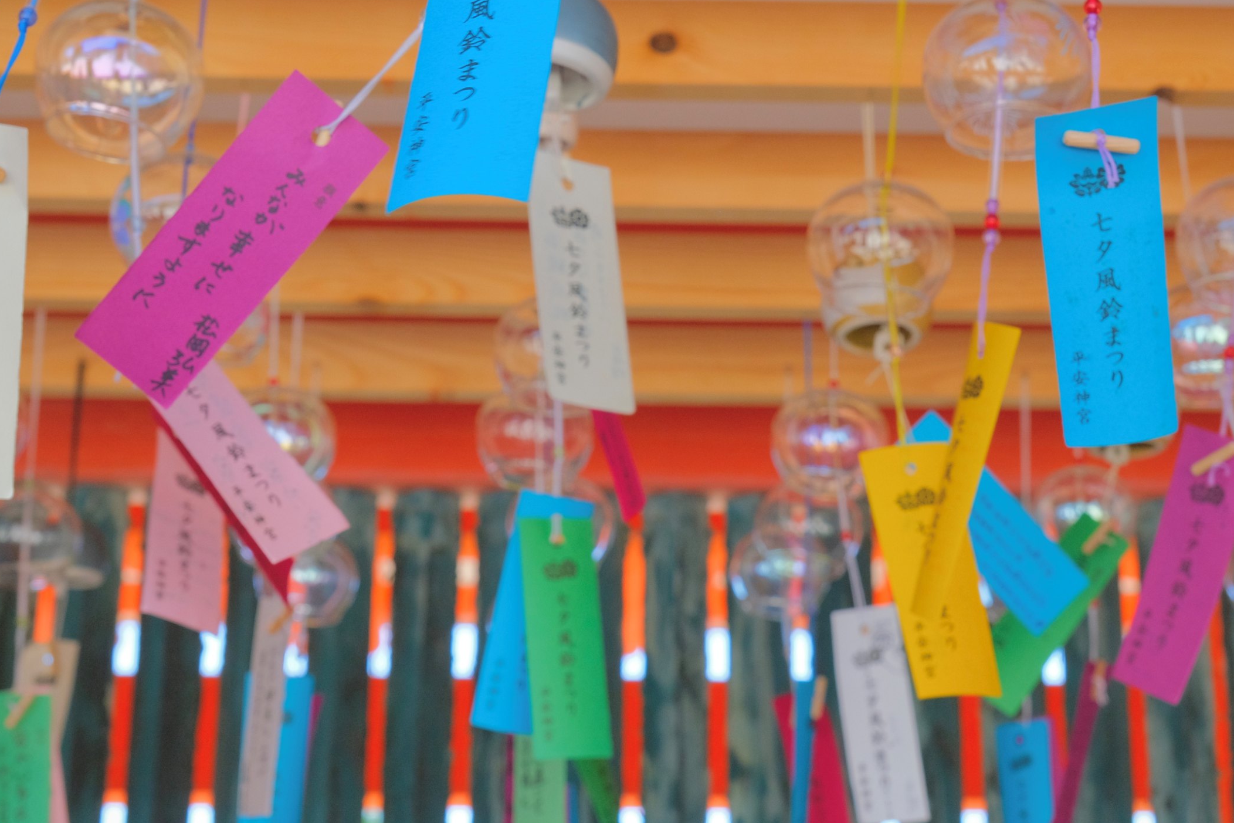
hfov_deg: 27.7
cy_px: 359
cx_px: 621
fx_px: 2502
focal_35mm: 73
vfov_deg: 18.7
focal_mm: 33
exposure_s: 1/320
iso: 800
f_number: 5.6
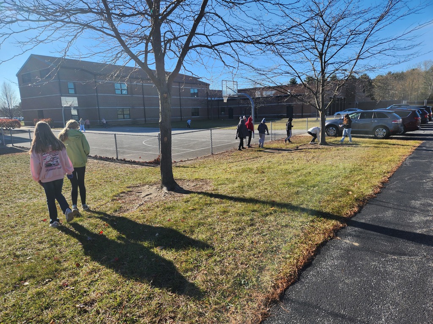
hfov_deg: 73.9
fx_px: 288
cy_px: 162
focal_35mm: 23
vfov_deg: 58.9
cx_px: 216
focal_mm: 5.4
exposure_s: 1/1167
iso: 20
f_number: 1.8
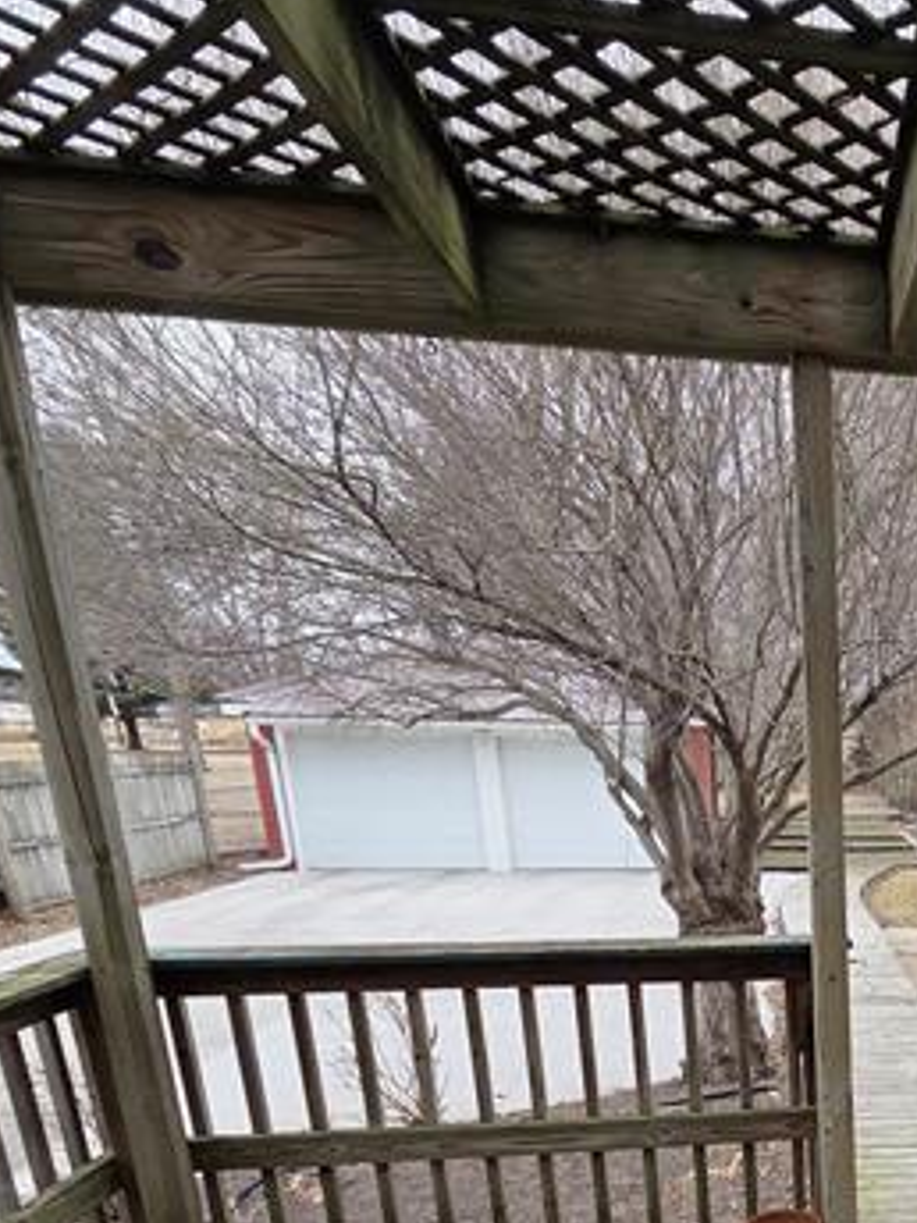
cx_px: 985
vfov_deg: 53.2
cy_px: 1123
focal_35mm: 29
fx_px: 1024
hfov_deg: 40.1
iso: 50
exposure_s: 1/320
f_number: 2.2
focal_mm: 2.2
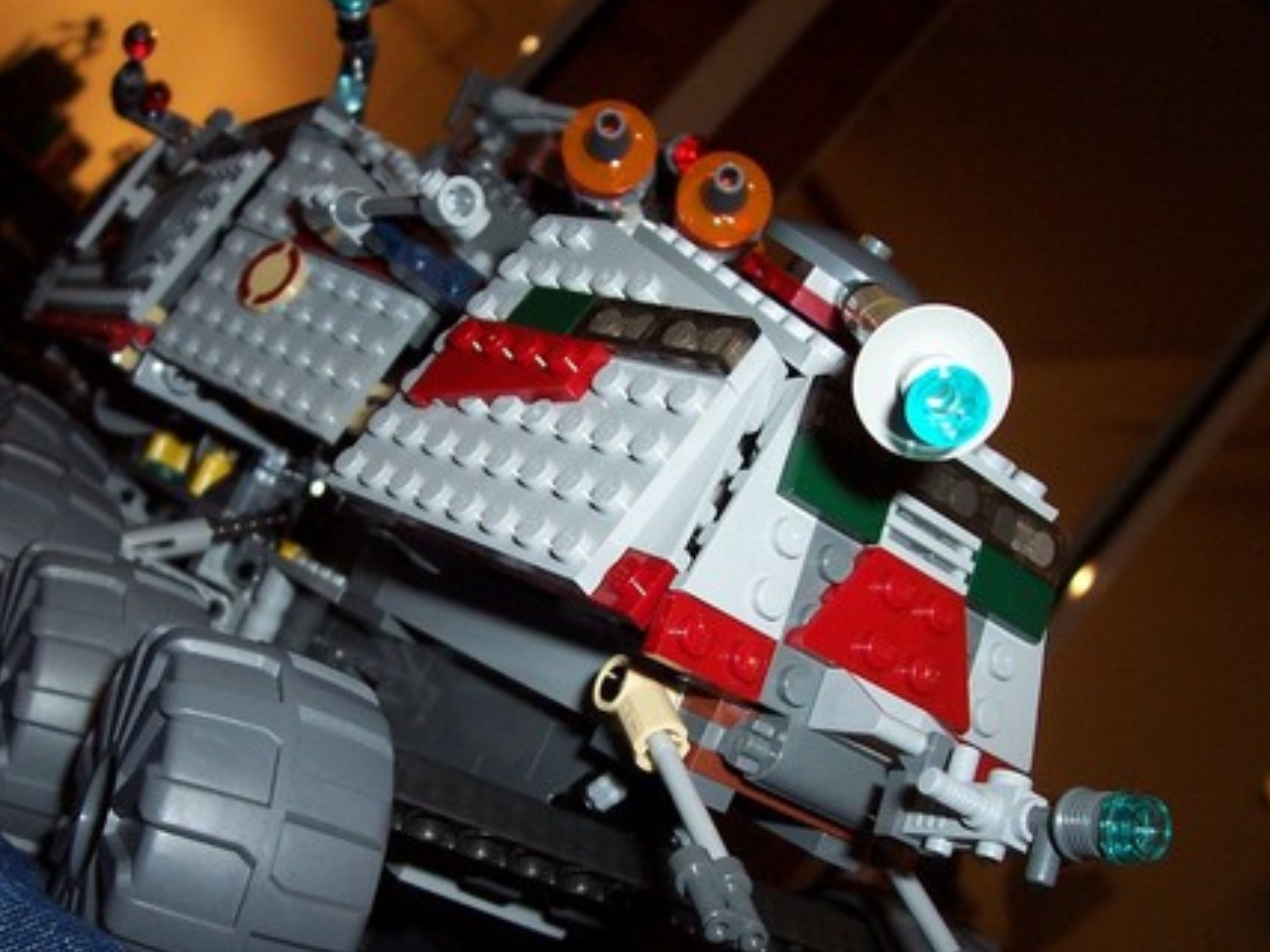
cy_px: 555
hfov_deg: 42.8
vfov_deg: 32.8
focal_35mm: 44
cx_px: 529
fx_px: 1614
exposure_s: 1/60
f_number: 2.8
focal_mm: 5.6
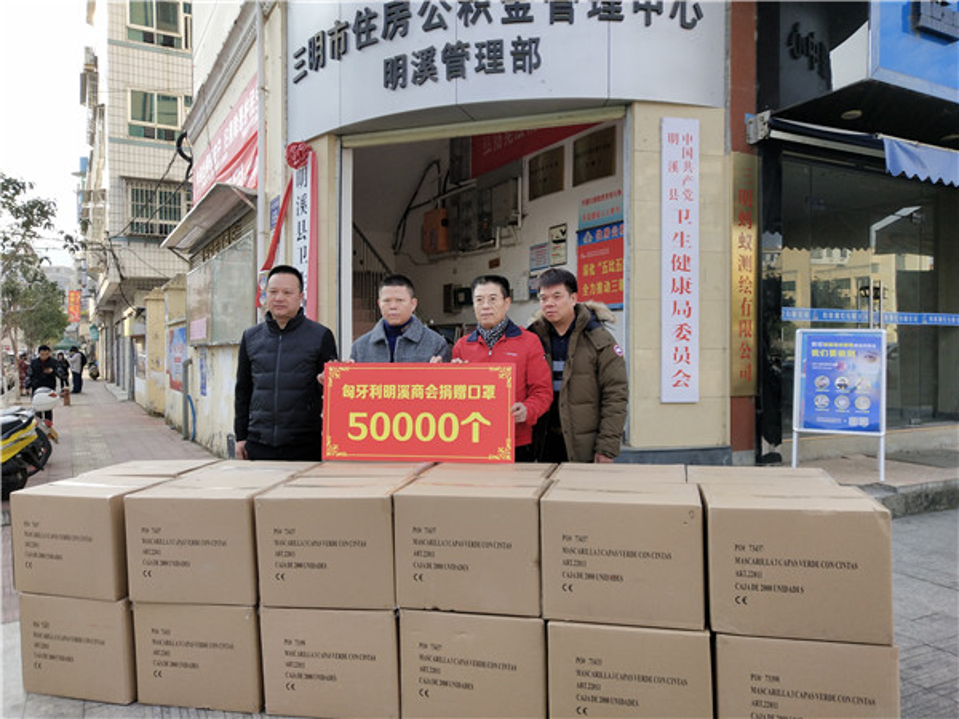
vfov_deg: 46.8
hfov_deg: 60.0
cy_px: 360
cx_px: 480
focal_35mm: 30
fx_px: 831
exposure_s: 1/859
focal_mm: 3.95
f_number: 1.8
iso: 137
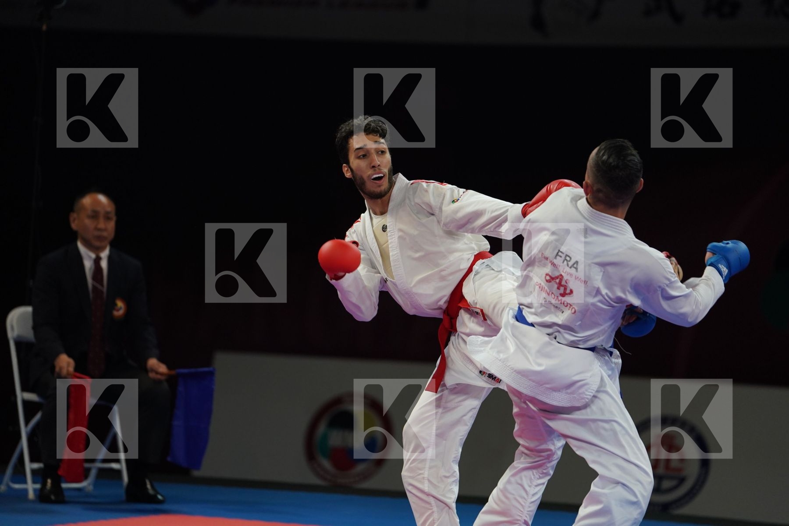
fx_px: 4383
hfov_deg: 10.3
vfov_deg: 6.9
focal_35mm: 200
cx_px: 394
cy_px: 263
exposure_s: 1/1000
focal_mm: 200
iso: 1250
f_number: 2.8
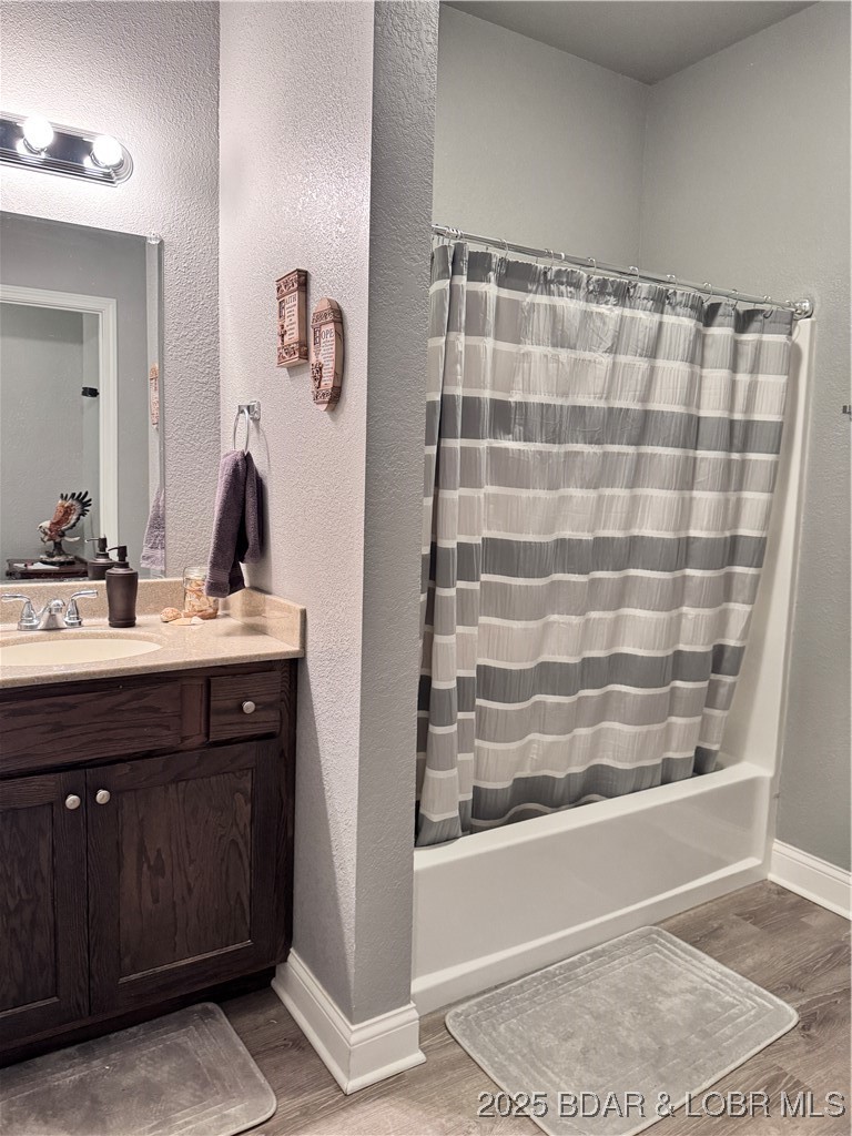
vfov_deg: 71.6
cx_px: 426
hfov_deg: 56.8
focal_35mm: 24
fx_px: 788
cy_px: 568
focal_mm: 6.76
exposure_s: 1/60
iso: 400
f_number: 1.78
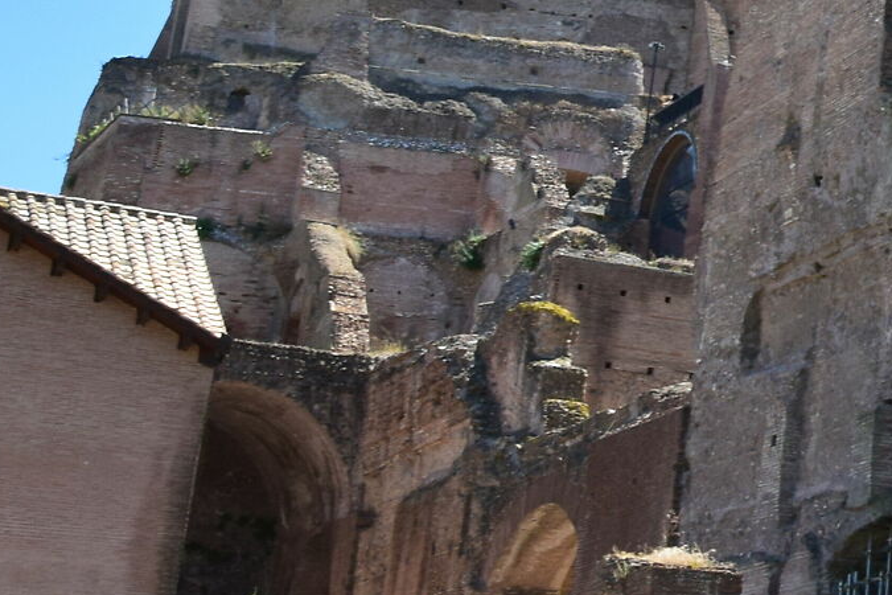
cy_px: -53
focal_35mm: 96
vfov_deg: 14.0
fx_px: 2378
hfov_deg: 17.5
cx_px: 1574
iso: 400
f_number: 9
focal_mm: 18
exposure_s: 1/160
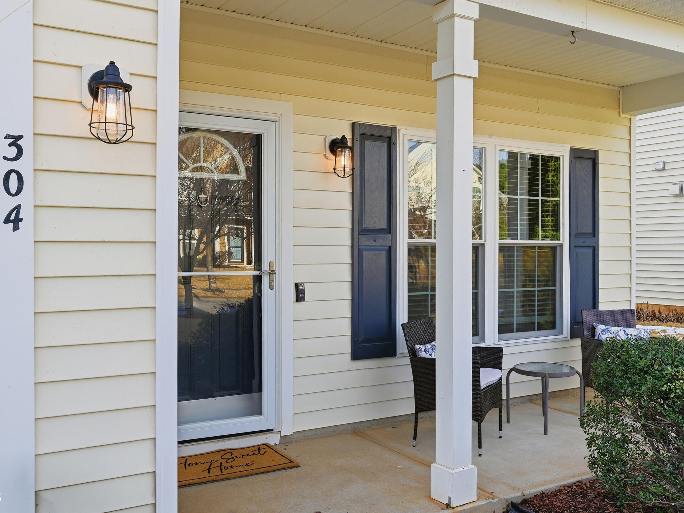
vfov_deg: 42.9
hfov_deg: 55.3
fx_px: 652
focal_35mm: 33
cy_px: 260
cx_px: 351
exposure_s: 1/2500
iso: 250
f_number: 9
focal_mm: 30
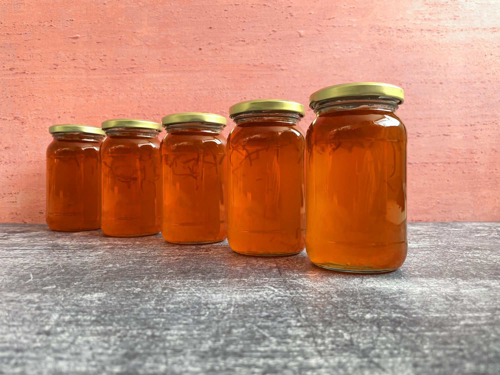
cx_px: 250
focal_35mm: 26
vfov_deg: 53.1
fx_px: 376
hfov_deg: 67.3
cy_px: 188
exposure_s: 1/121
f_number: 1.6
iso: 125
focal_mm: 4.2
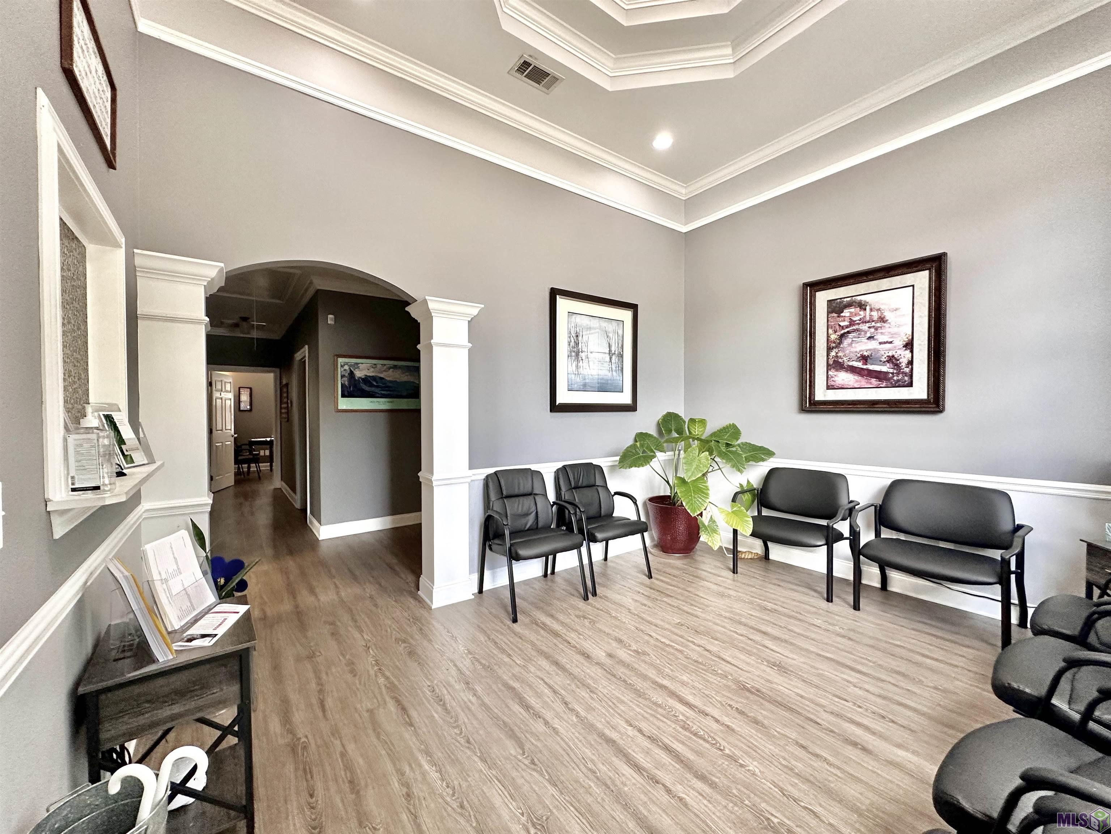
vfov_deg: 85.7
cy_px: 417
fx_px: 449
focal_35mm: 14
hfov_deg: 102.1
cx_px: 556
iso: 250
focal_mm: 2.22
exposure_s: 1/120
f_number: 2.2
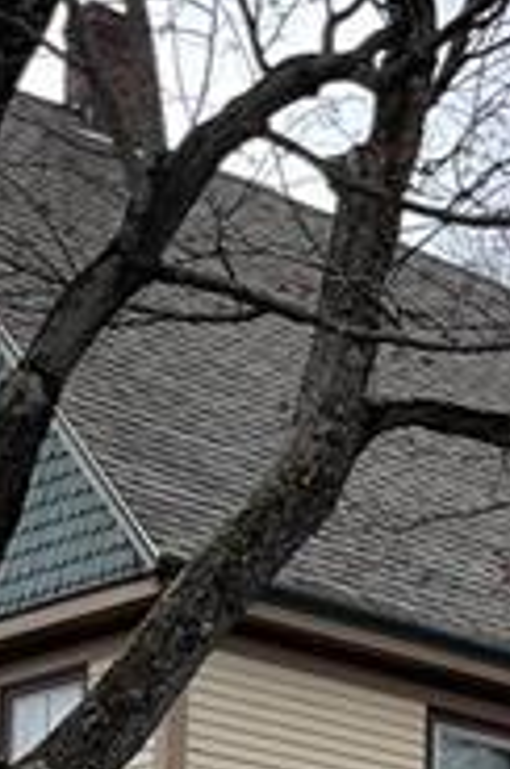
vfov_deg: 13.4
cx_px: 1116
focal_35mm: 145
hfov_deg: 8.8
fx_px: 3093
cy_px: 1162
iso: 32
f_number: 1.6
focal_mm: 5.1
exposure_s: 1/1946
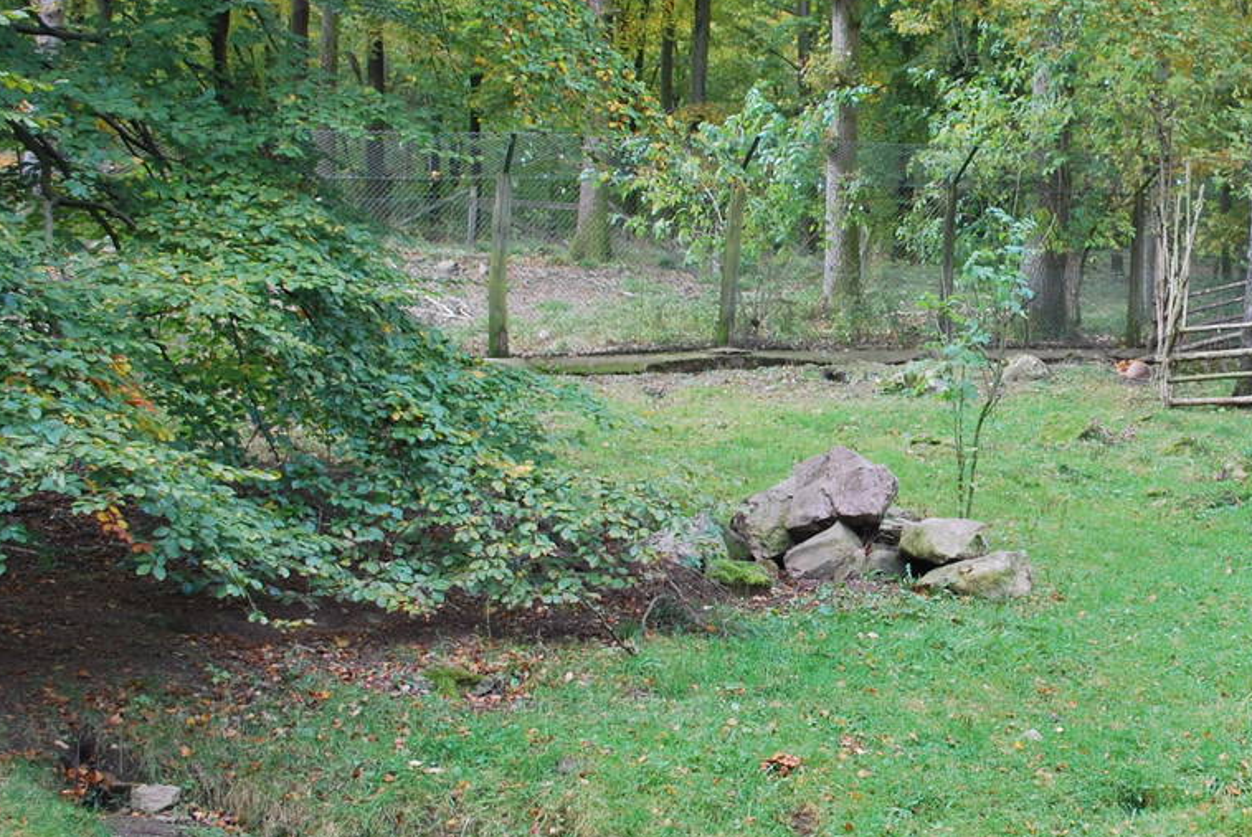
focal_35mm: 57
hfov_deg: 33.3
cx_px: 1110
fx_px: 1984
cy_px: 384
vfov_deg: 23.8
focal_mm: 18
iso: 200
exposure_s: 1/60
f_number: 4
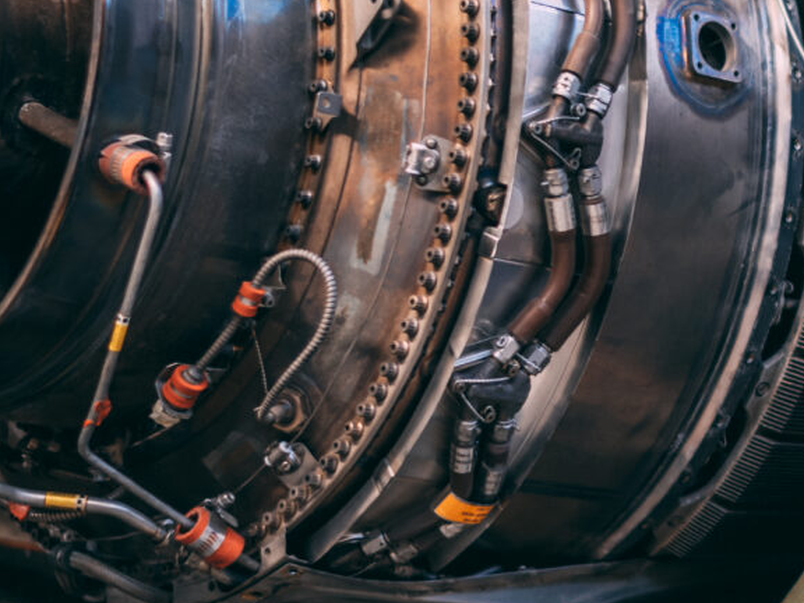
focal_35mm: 186
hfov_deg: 10.4
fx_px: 4320
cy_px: 285
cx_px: 981
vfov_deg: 8.0
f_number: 1.4
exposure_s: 1/200
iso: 200
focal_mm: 58
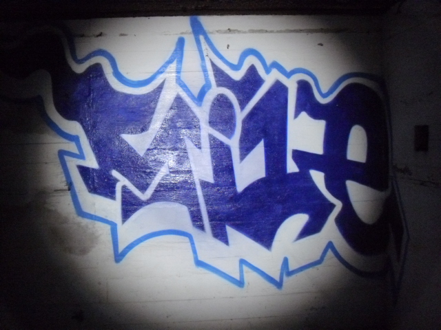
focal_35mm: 38
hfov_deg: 49.0
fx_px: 484
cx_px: 220
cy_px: 165
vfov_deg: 37.7
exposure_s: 1/30
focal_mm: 6.2
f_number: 2.8
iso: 800
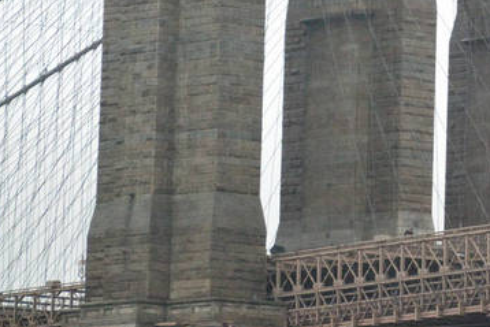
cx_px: 363
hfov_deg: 5.2
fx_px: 5392
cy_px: 11
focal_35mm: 396
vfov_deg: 3.5
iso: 1000
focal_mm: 135
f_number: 5.6
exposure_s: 1/500
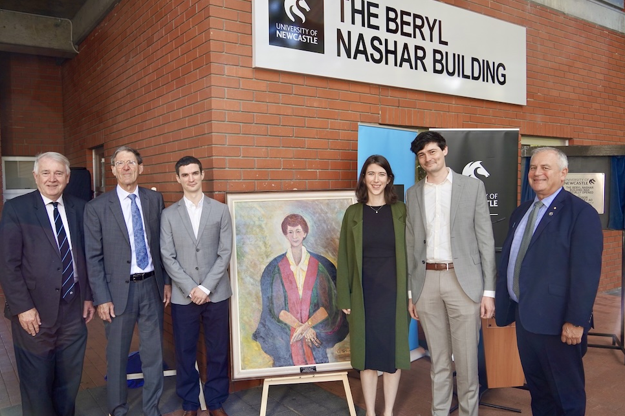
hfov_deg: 63.7
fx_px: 503
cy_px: 214
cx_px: 312
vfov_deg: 45.0
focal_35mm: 29
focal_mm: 28
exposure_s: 1/160
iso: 640
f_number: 4
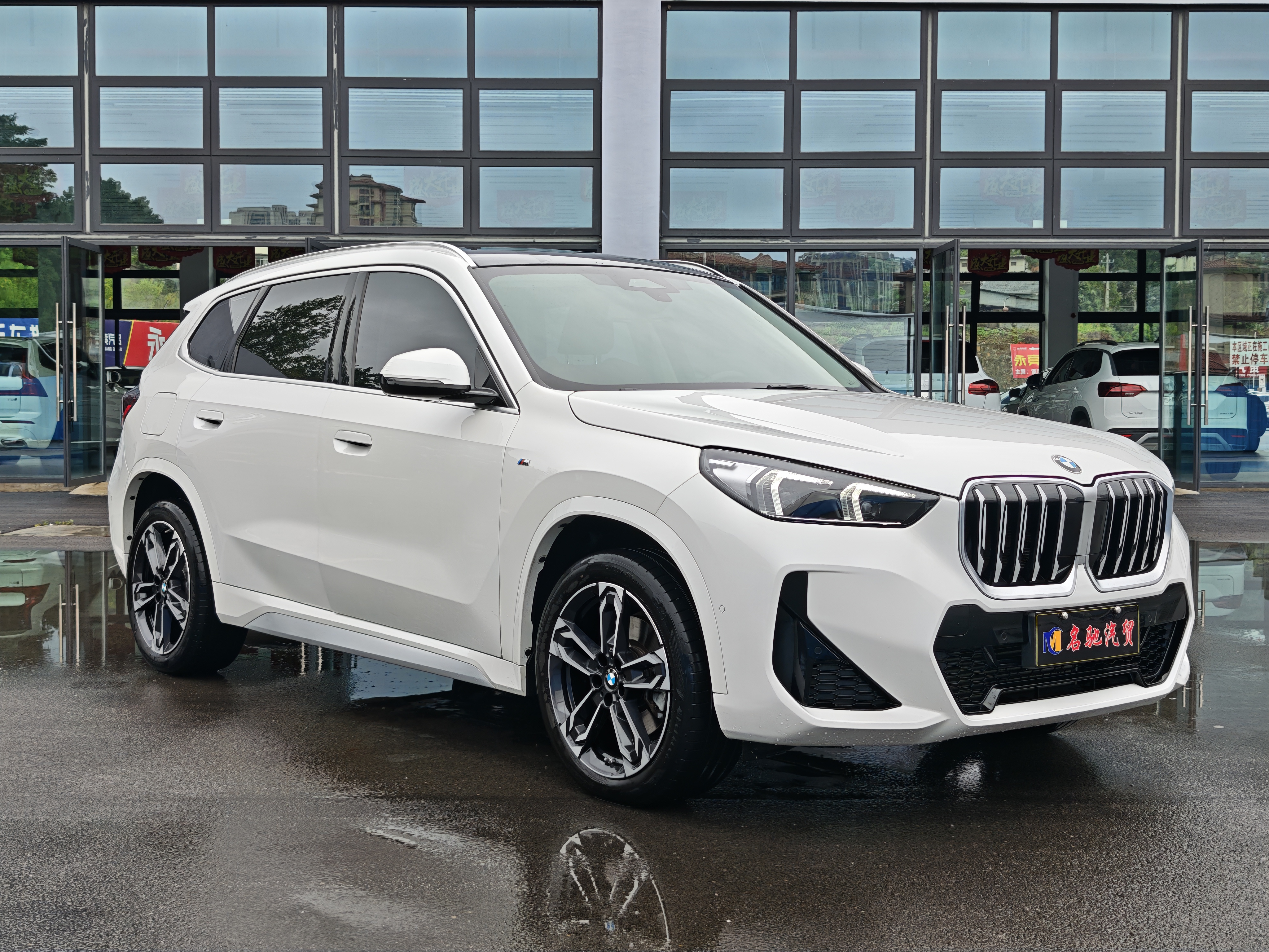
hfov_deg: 41.2
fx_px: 1686
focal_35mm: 46
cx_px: 634
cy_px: 476
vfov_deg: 31.5
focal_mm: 6.55
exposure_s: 1/823
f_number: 1.62
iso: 50
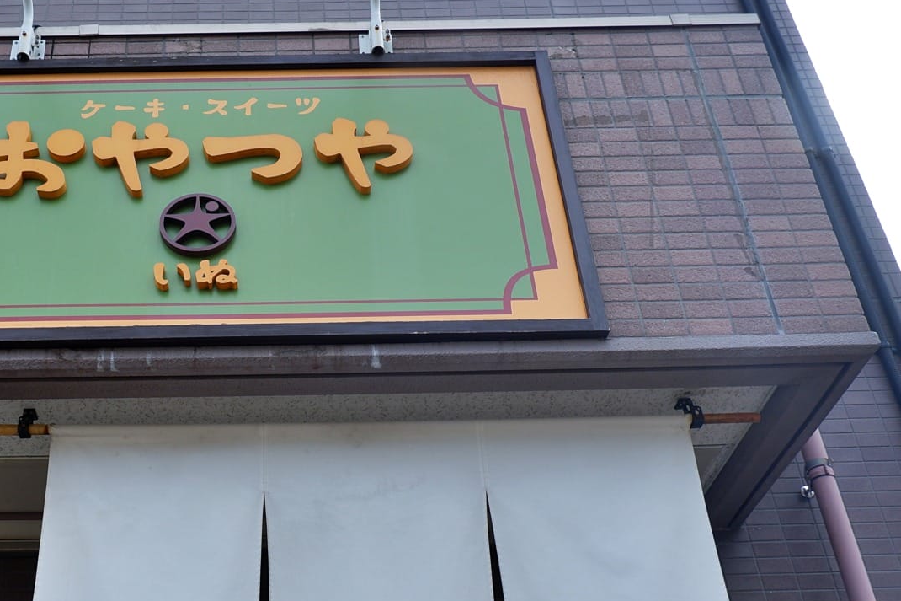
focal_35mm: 43
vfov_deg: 30.8
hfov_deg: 44.5
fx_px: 1076
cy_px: 433
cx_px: 275
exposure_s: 1/170
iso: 200
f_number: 8
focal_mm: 15
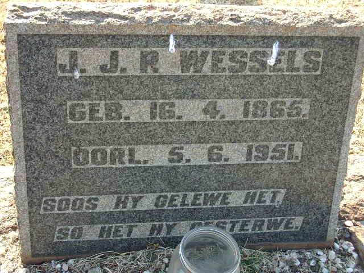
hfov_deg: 31.2
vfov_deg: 23.7
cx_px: 182
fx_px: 652
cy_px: 136
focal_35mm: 62
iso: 100
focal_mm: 10.2
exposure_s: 1/125
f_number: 3.5
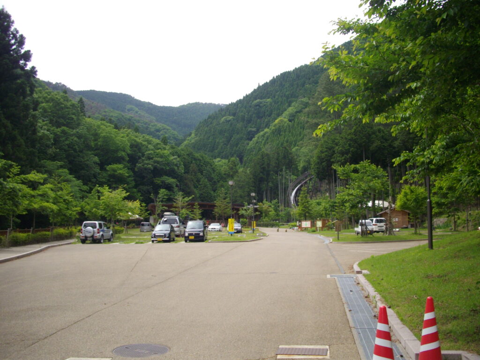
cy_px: 180
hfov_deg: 50.1
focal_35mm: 37
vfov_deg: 38.7
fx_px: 513
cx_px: 240
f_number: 5.6
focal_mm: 6.2
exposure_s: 1/200
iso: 100
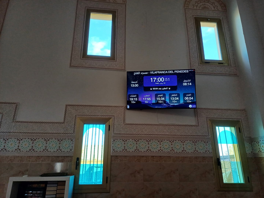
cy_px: 99
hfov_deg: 69.4
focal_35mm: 25
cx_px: 132
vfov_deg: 54.9
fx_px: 191
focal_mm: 4.65
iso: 125
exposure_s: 1/50
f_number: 1.8
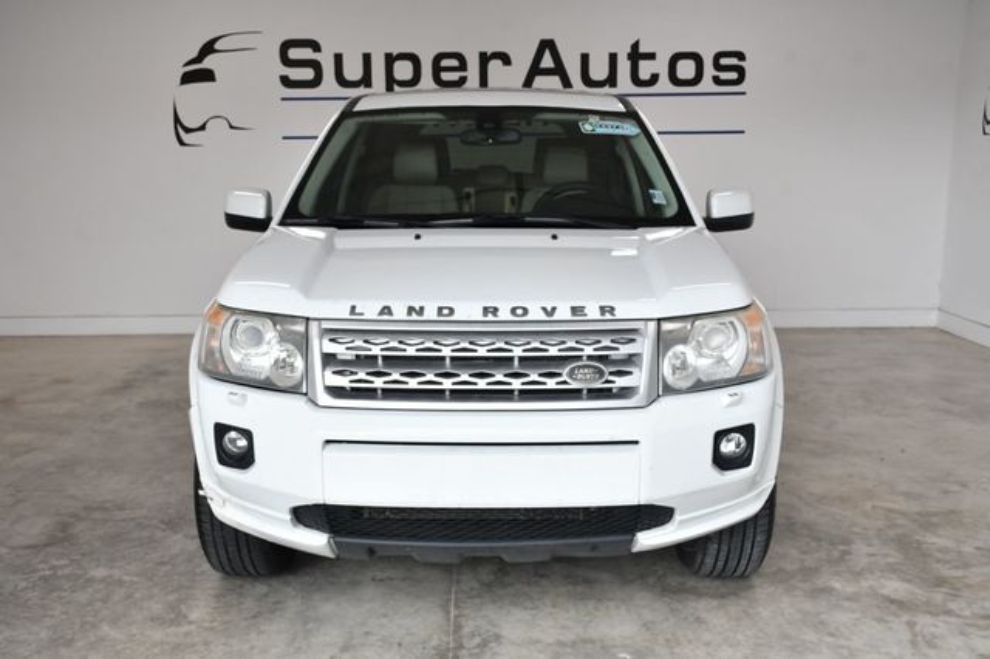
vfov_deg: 34.2
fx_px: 1072
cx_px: 495
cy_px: 330
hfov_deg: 49.6
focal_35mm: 39
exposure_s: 1/250
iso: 400
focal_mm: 26
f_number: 8
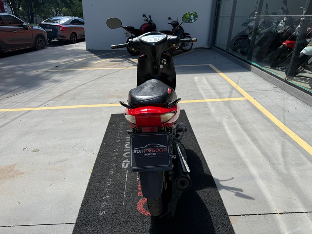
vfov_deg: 56.8
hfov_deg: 71.6
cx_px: 156
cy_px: 117
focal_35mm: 24
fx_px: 216
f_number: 1.78
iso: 80
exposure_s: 1/3145
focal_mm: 6.76
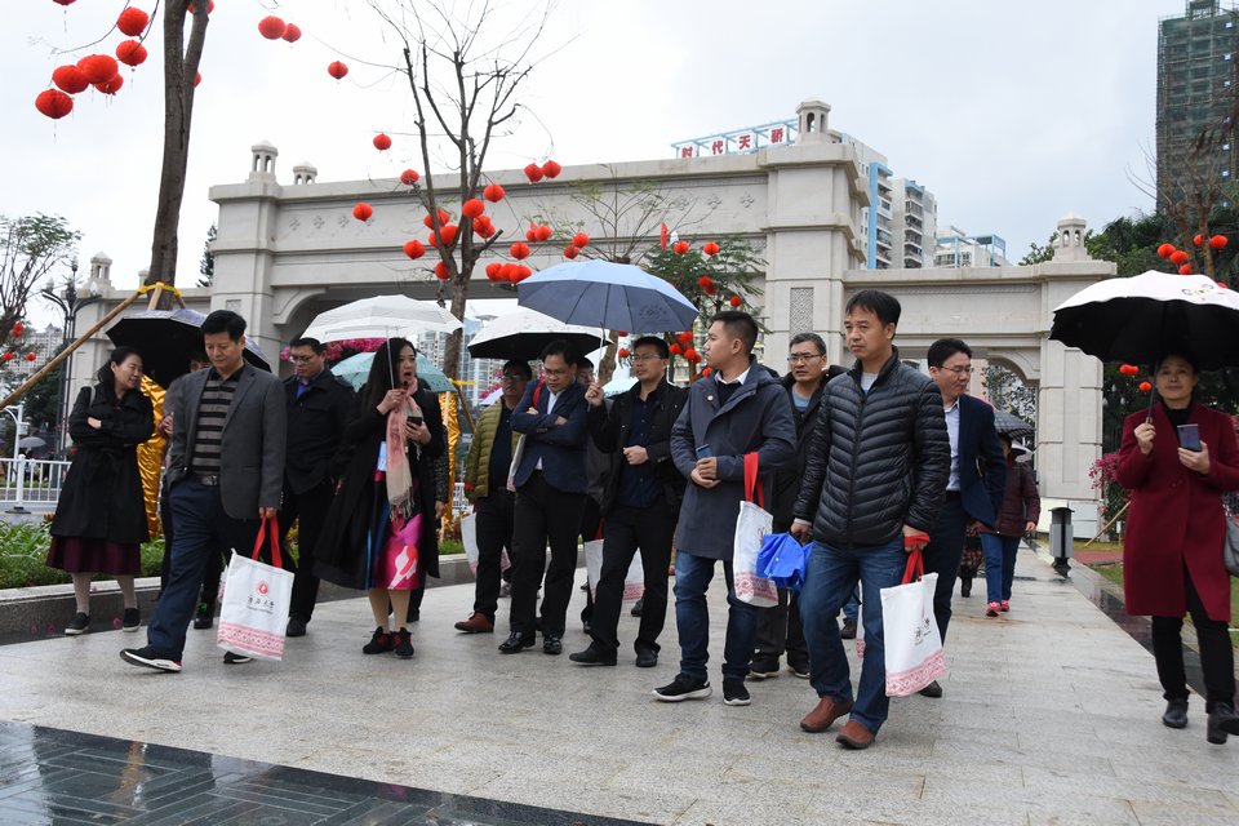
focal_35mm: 30
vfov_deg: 43.6
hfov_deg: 61.9
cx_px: 620
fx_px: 1032
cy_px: 413
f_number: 6.3
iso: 800
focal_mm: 20
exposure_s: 1/640
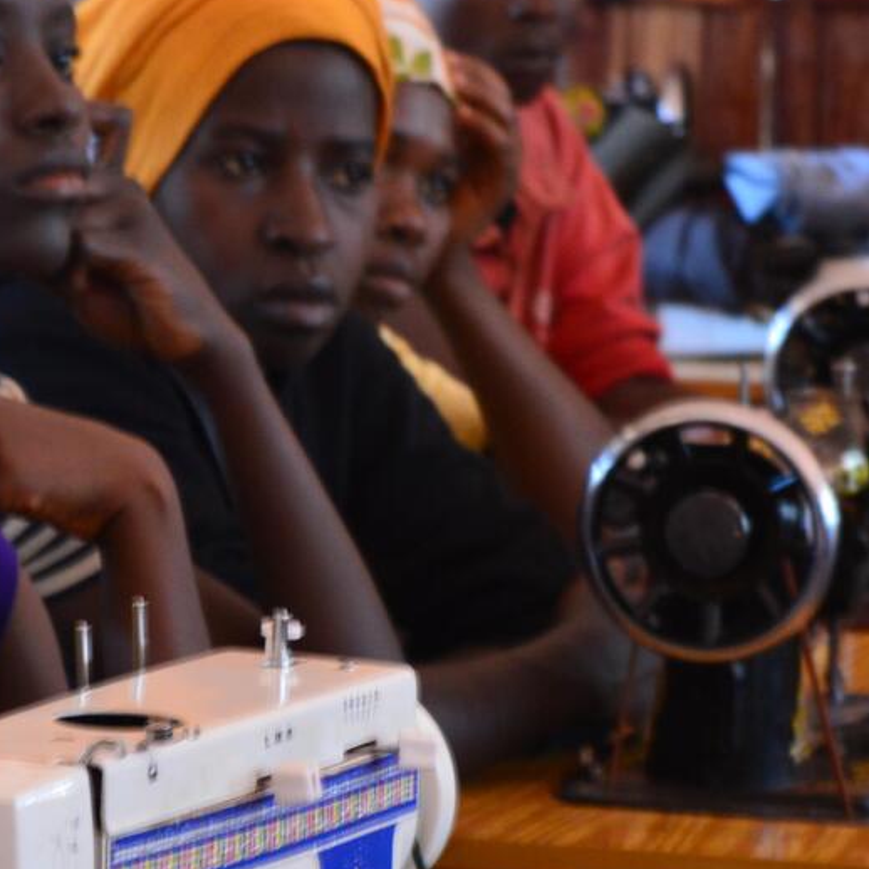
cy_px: 599
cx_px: 361
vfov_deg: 8.1
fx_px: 6144
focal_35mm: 216
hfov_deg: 8.1
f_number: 5.6
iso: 800
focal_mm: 55
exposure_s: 1/8
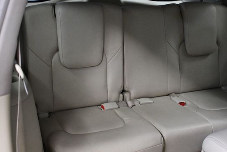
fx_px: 360
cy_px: 73
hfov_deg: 34.9
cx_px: 134
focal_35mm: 57
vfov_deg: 23.8
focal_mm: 24
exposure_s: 1/100
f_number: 4
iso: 3200
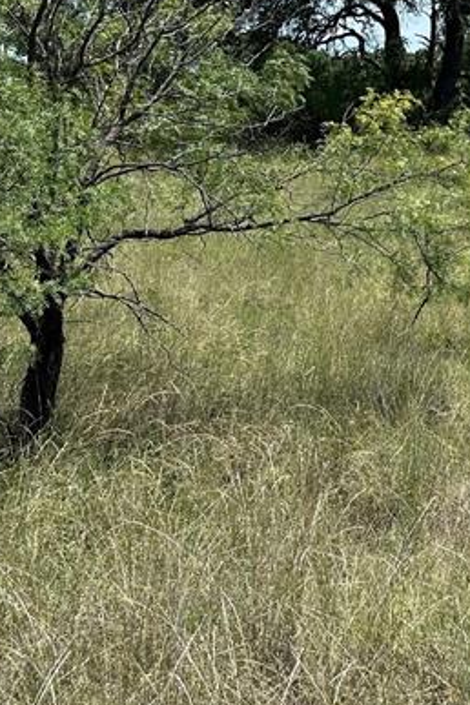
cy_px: 148
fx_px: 1292
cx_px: 614
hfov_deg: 19.1
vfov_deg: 29.8
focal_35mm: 66
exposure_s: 1/4545
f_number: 1.78
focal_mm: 6.86
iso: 80
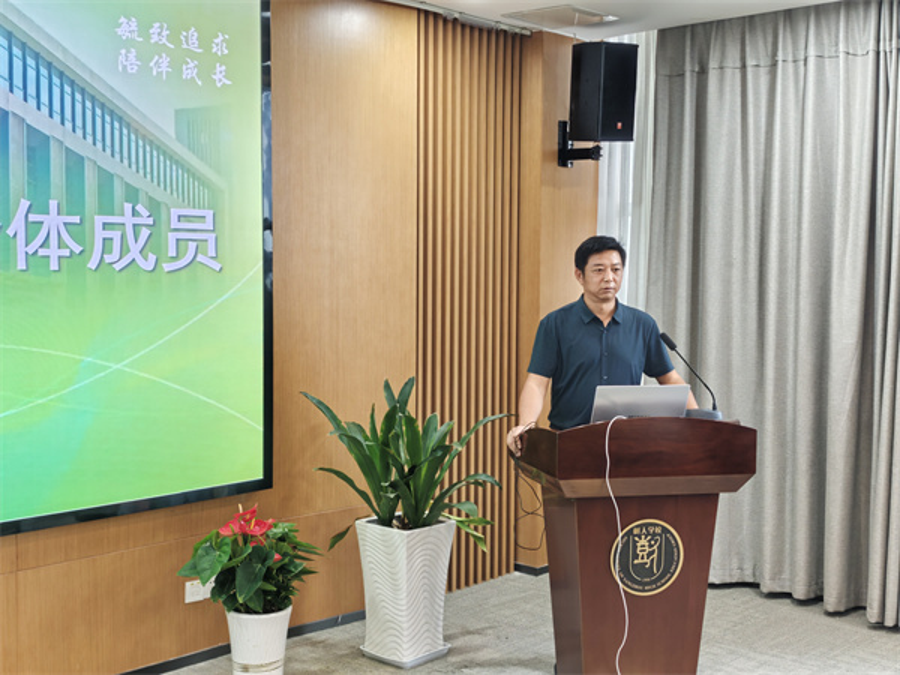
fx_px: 1066
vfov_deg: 35.1
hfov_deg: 45.8
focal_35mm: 41
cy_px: 338
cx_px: 450
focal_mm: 6.68
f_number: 1.44
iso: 400
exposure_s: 1/60
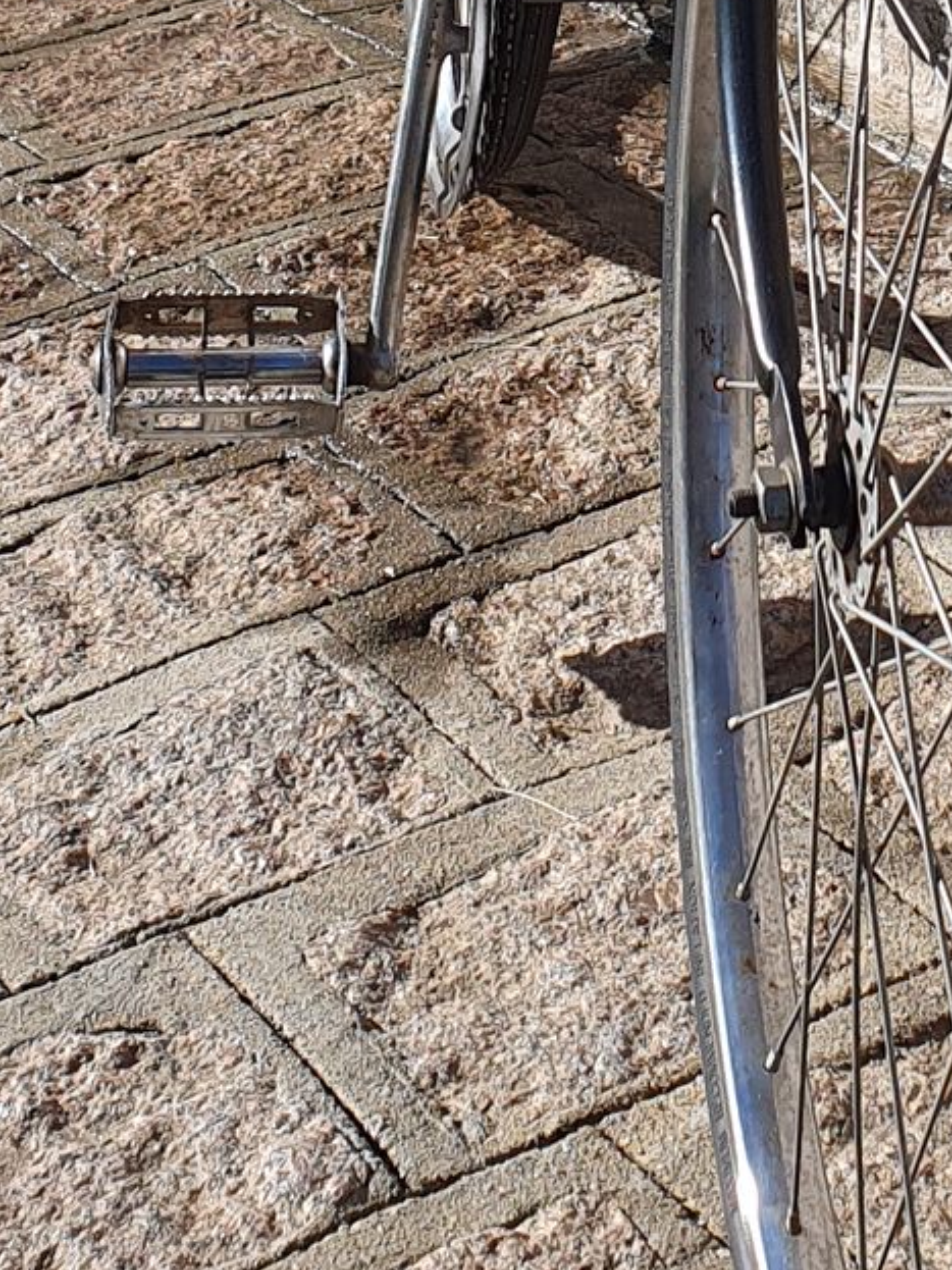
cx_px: 866
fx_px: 3705
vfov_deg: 18.3
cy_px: -337
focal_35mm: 101
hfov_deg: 14.5
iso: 50
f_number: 2.4
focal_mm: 4.32
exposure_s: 1/1168
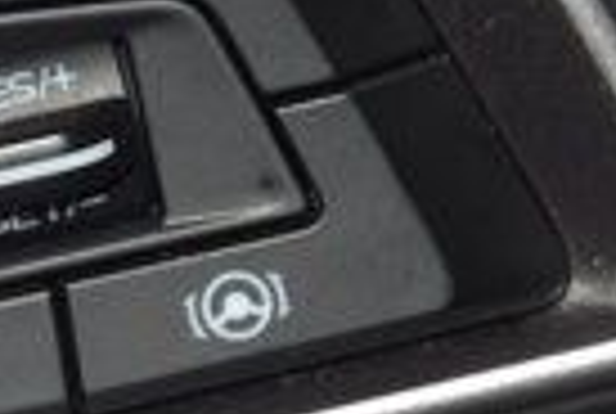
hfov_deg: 4.2
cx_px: -85
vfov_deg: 2.8
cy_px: -29
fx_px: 8386
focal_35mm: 489
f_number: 8
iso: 100
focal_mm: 70
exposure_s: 1/125
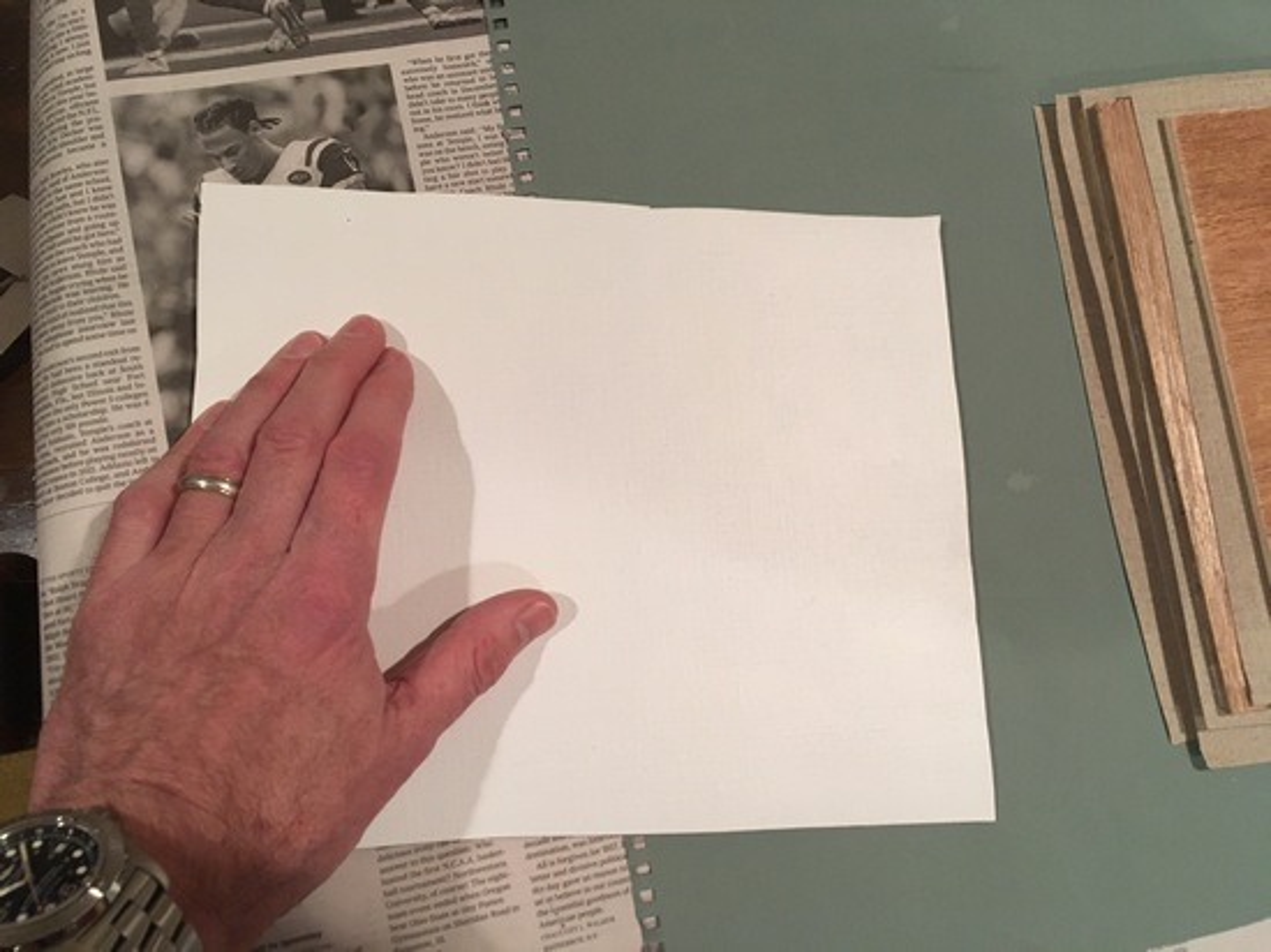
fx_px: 1064
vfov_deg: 48.2
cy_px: 476
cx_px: 636
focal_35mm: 29
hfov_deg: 61.7
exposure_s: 1/30
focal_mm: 4.15
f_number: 2.2
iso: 125
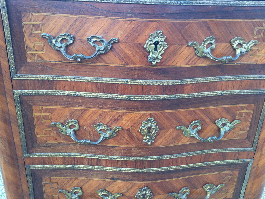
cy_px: 101
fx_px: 268
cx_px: 134
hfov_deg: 52.6
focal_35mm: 35
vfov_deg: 40.7
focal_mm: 3.3
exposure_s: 1/100
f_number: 2.4
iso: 40
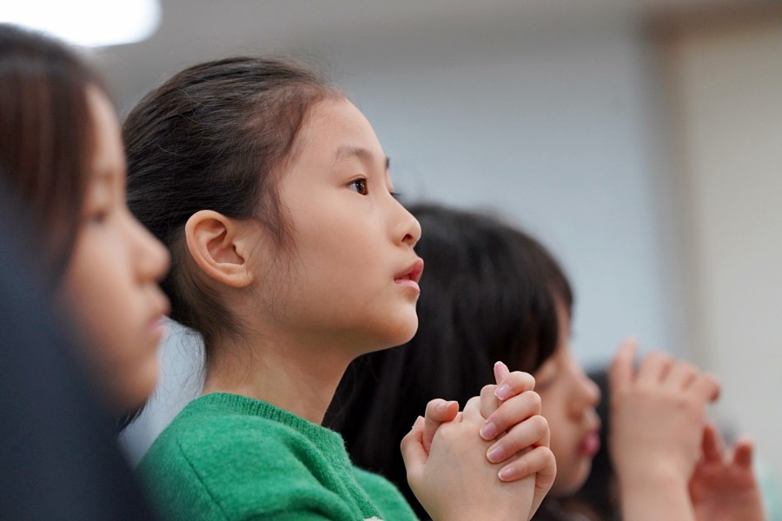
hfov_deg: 10.3
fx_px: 4344
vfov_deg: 6.9
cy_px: 260
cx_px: 391
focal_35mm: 200
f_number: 4
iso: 4000
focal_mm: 200
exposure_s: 1/250
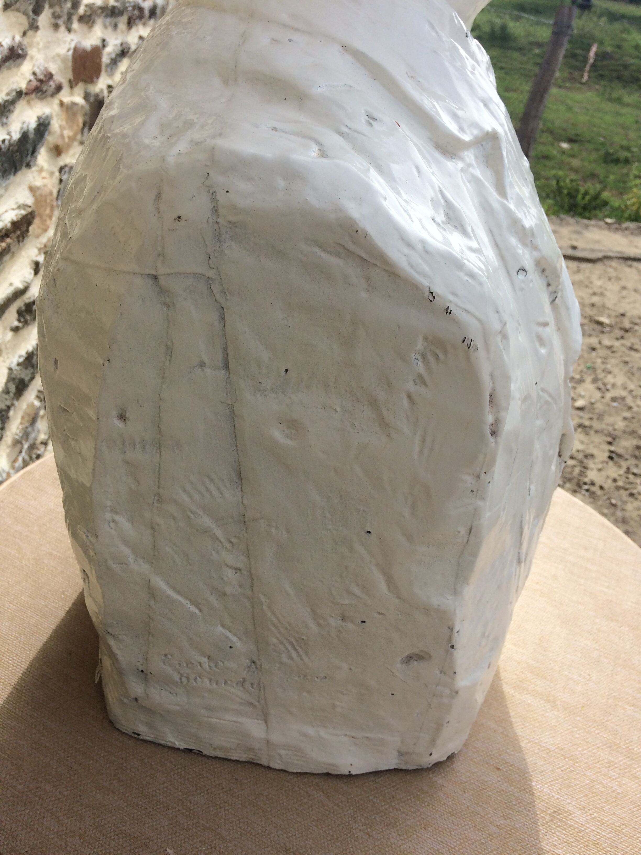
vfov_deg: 61.7
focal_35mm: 29
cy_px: 428
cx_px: 320
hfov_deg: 48.2
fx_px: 716
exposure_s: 1/1709
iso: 32
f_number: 2.2
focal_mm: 4.15
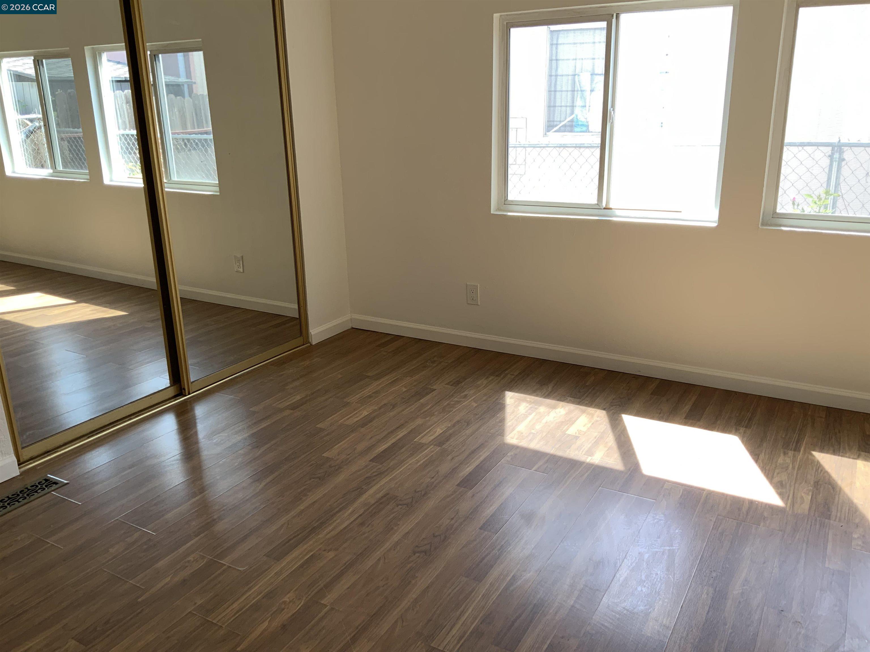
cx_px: 435
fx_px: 729
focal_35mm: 29
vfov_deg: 48.2
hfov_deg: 61.7
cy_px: 326
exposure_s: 1/120
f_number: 1.8
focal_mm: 3
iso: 20
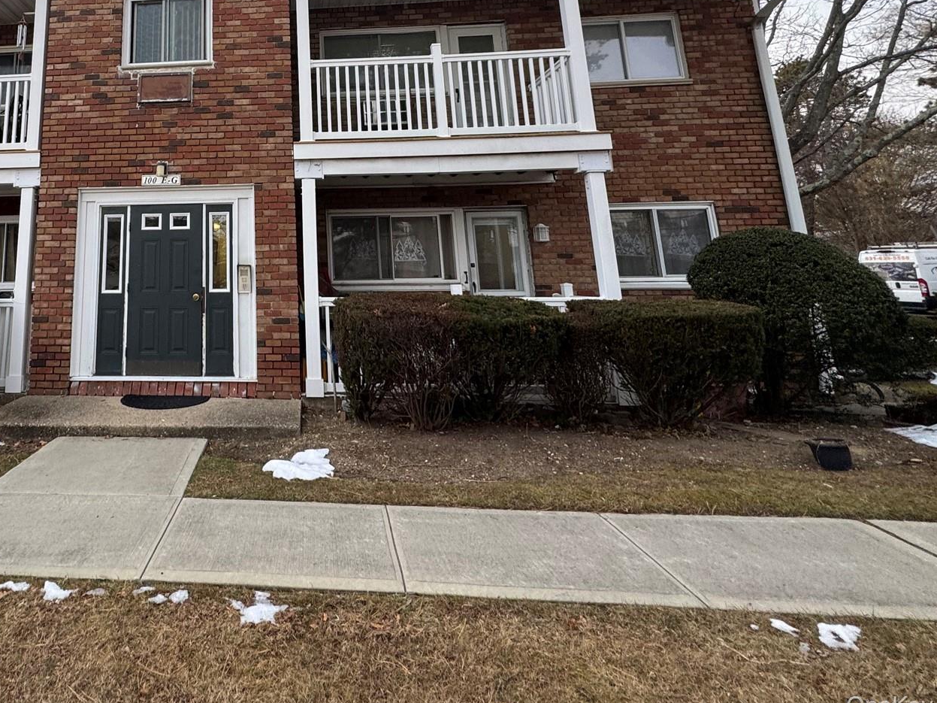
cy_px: 146
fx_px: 623
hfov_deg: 68.9
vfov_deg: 55.0
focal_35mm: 23
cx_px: 230
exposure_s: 1/99
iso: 64
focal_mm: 2.22
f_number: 2.2
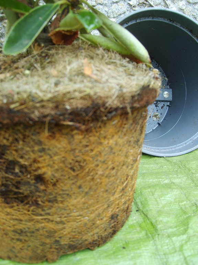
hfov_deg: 40.7
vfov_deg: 52.6
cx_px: 99
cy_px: 132
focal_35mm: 35
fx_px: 267
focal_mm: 5.8
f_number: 2.8
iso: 50
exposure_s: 1/30
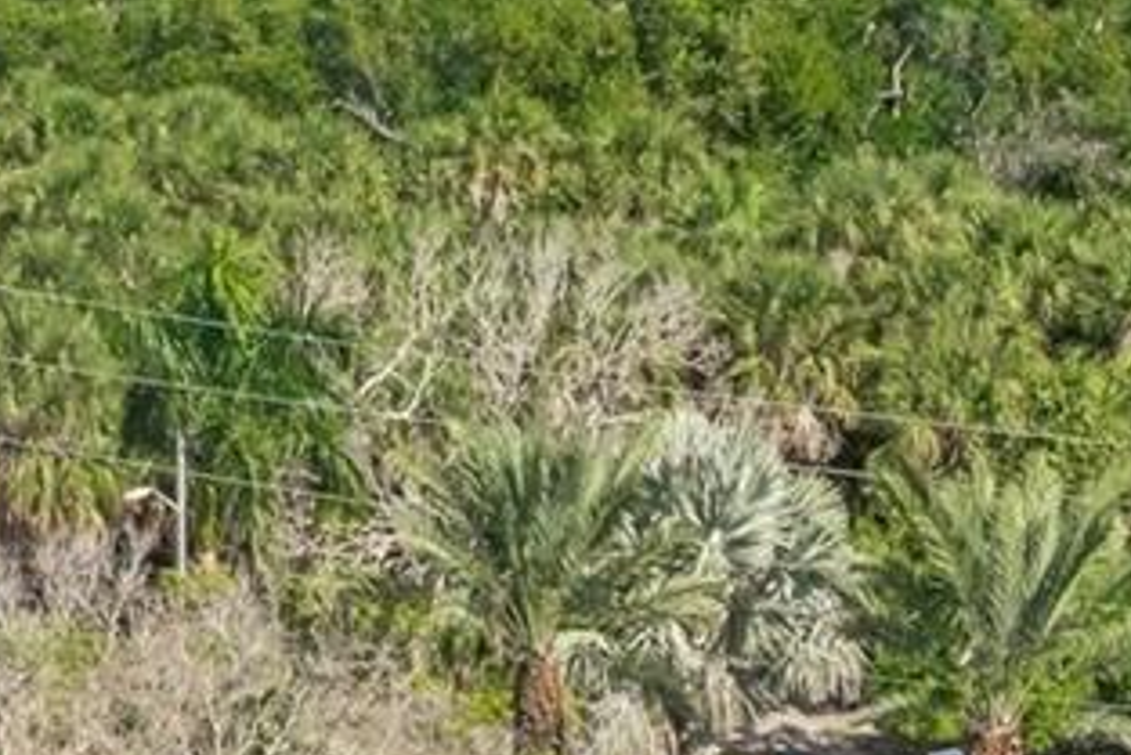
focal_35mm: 184
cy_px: -1084
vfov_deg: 7.0
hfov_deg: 11.0
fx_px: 5783
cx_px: -108
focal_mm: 24
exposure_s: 1/3200
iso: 800
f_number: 8
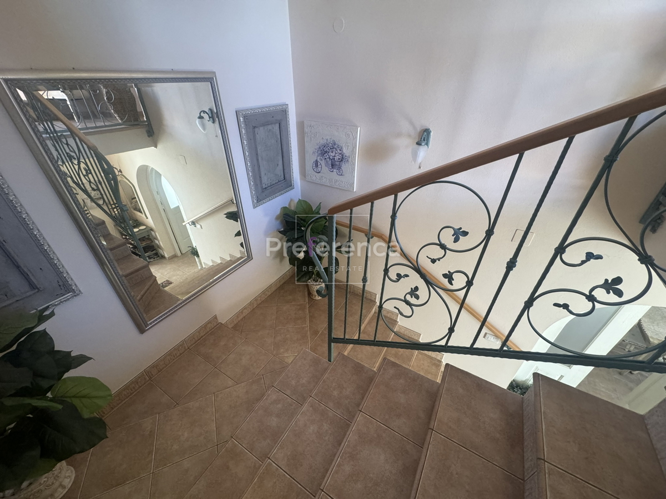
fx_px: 269
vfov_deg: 85.7
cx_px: 333
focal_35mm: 14
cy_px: 250
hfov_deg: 102.1
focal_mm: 2.22
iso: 250
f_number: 2.2
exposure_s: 1/100
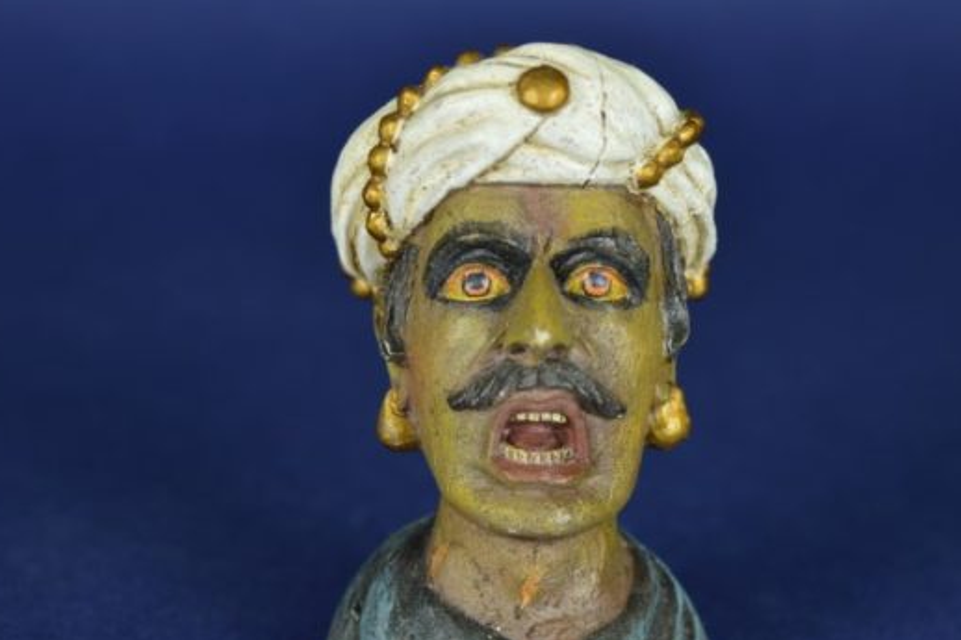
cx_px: 568
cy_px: 358
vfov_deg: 15.5
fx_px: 2348
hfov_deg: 23.1
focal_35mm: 88
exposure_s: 1/125
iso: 100
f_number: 6.3
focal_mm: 38
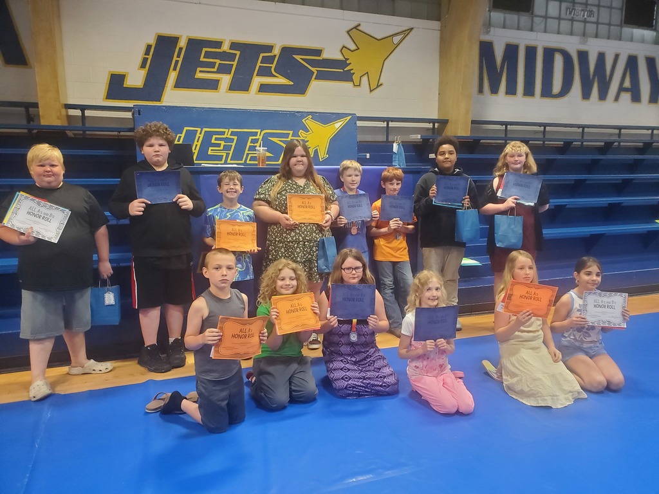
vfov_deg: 53.1
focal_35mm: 26
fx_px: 495
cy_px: 247
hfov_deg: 67.3
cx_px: 330
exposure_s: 1/40
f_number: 2.4
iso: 500
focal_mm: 4.3
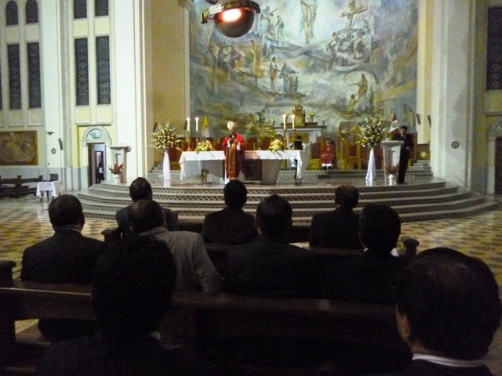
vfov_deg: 49.7
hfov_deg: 63.4
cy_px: 188
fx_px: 406
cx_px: 251
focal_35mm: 28
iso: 1250
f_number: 3.1
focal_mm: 5
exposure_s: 1/15
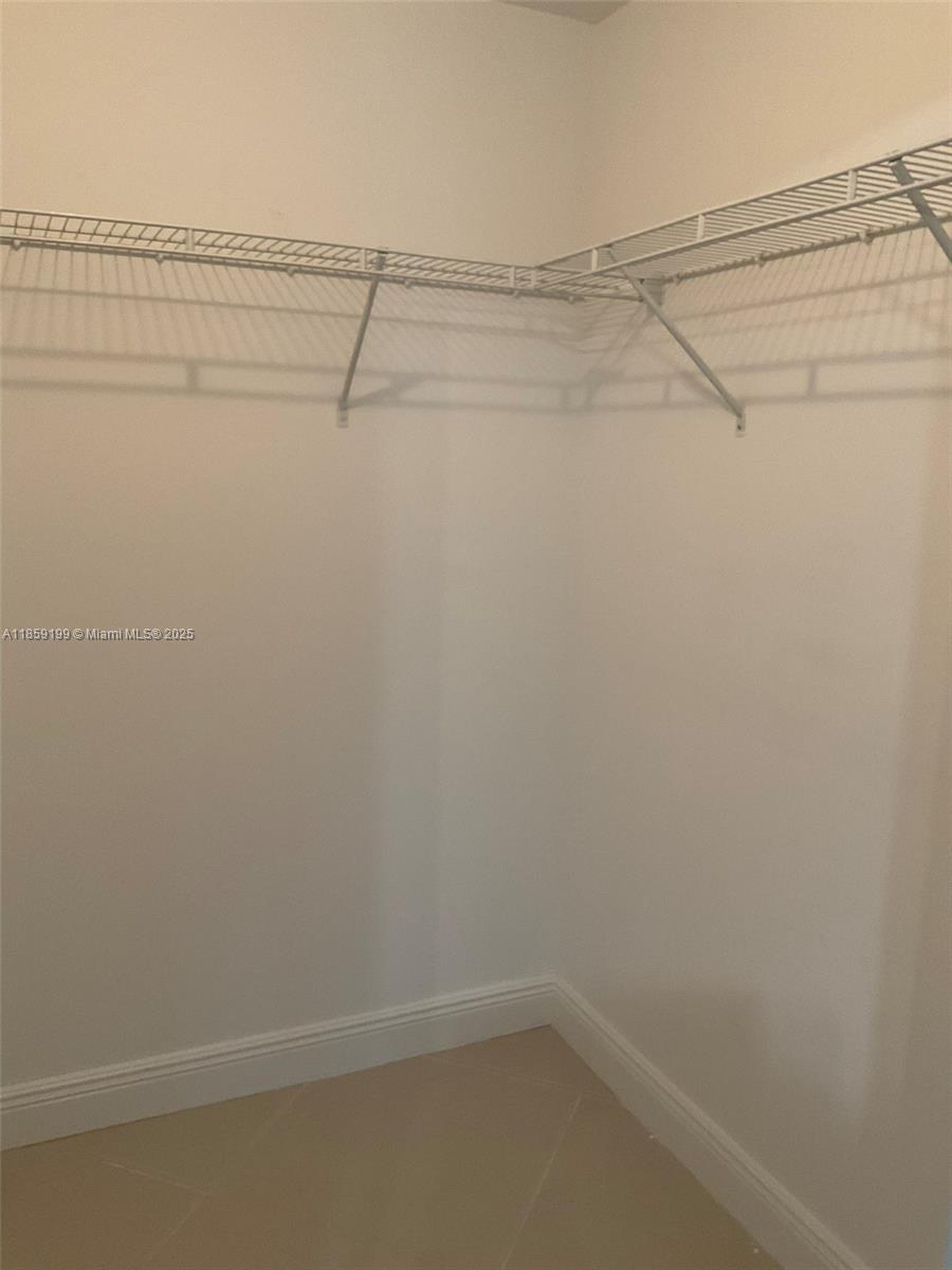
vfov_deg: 61.7
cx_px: 476
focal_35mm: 29
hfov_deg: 48.2
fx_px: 1063
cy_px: 635
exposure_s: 1/60
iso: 125
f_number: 1.8
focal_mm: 3
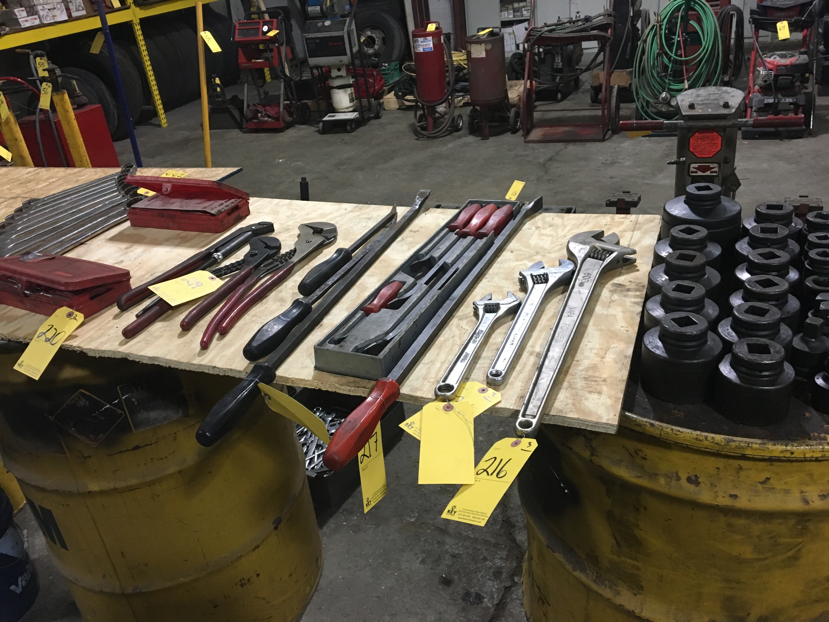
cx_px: 414
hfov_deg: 61.7
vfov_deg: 48.2
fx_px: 695
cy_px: 311
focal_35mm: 29
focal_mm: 4.15
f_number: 2.2
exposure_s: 1/30
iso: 125
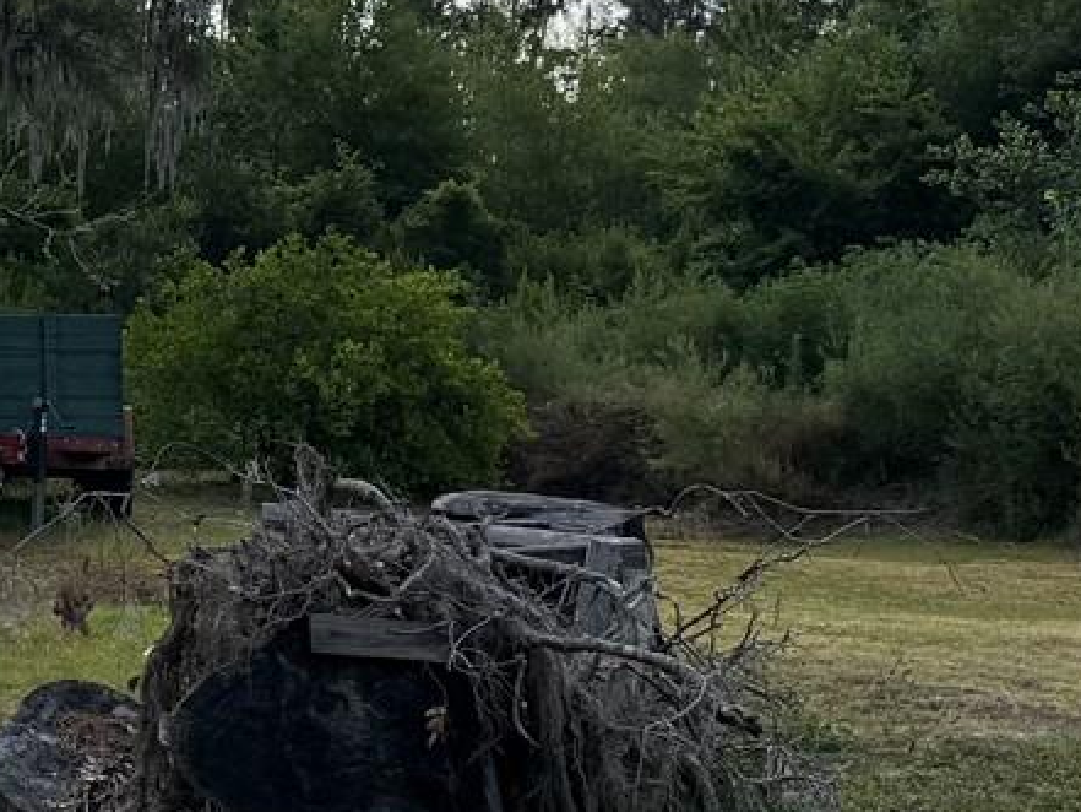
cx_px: -257
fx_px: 2718
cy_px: 228
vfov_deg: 16.9
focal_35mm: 87
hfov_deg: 20.8
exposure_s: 1/6173
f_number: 1.78
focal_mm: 6.76
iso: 80
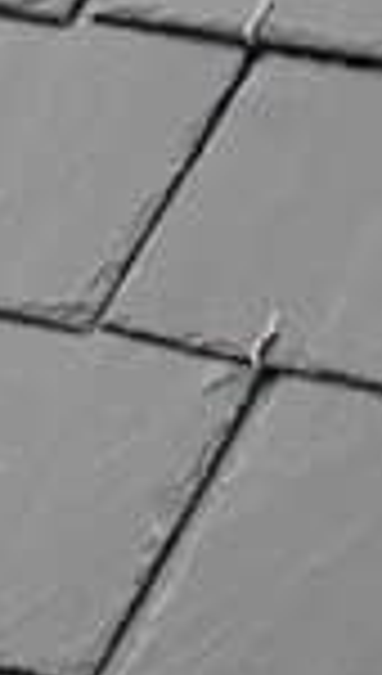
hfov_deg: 6.1
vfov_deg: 9.9
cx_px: 921
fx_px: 3456
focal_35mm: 193
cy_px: -891
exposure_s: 1/121
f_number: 1.8
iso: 32
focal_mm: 4.25
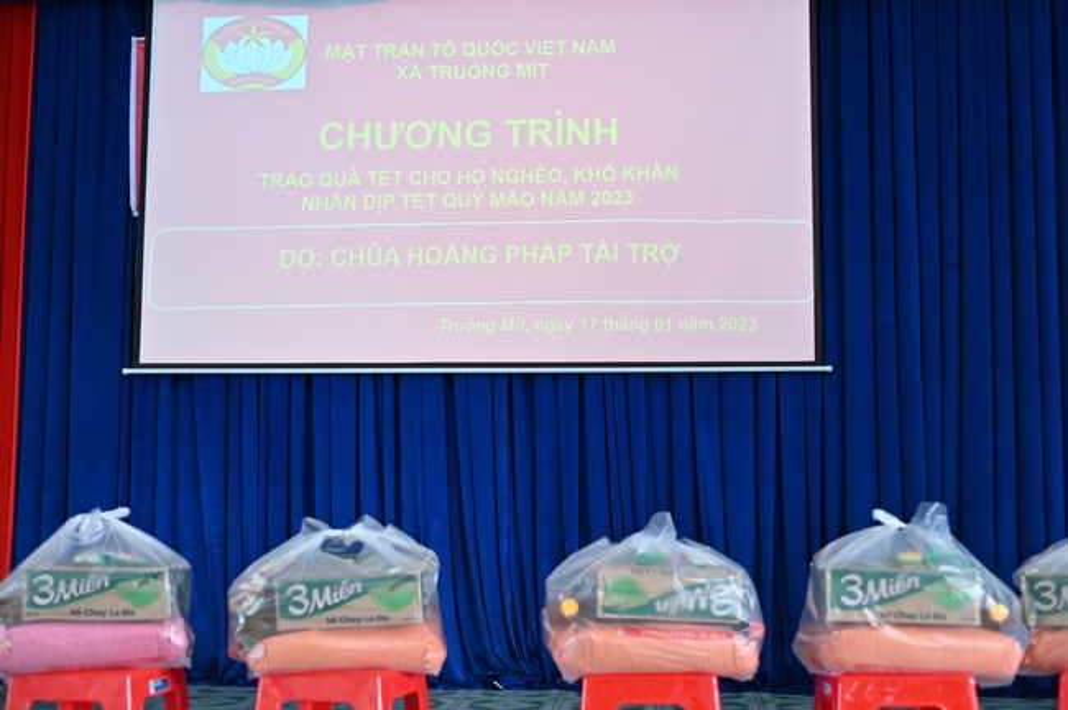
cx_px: 534
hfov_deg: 39.6
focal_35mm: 50
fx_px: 1482
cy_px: 355
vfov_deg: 26.9
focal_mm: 50
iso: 800
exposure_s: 1/80
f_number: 4
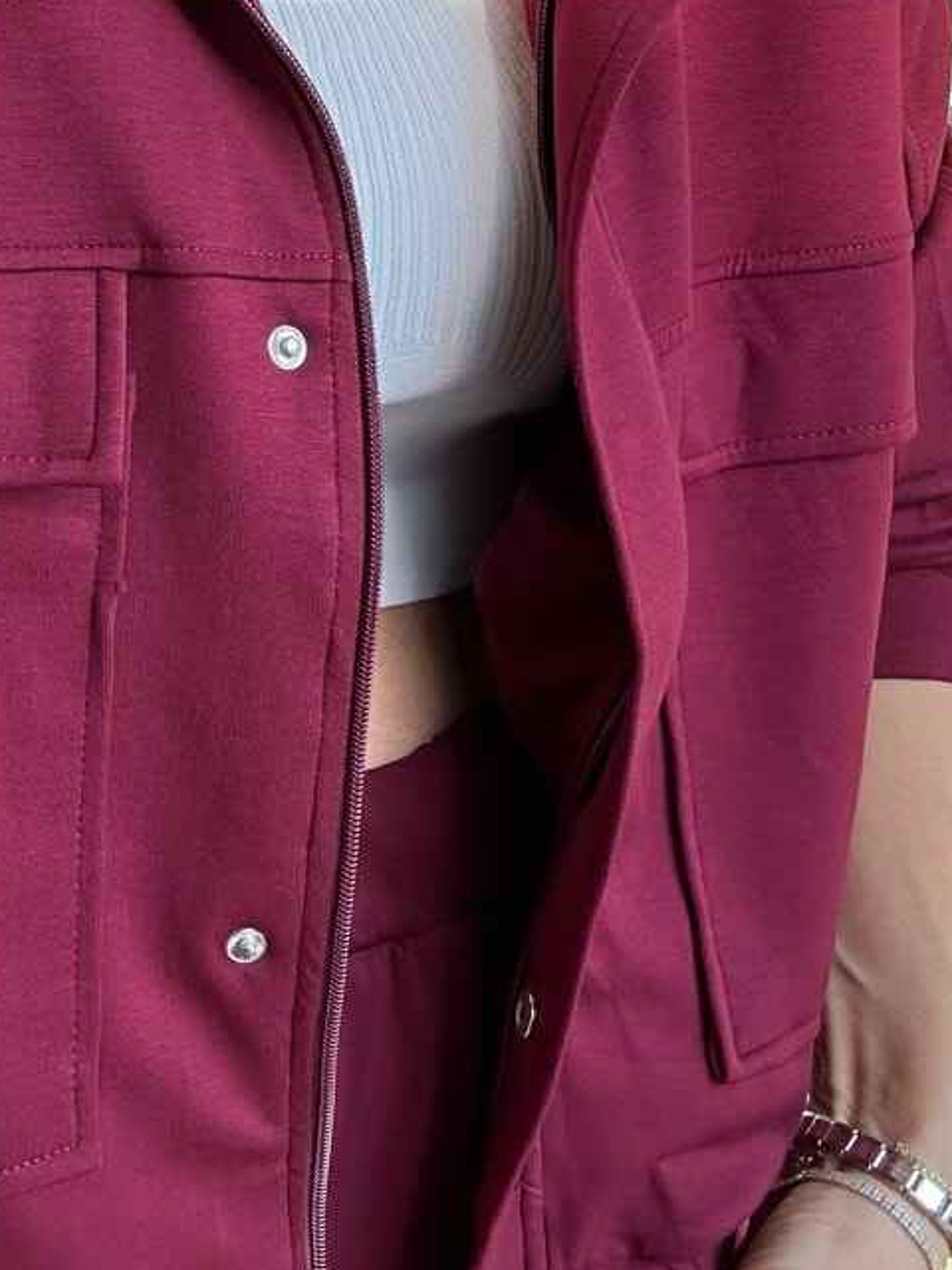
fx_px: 2200
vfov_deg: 31.0
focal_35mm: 60
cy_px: 169
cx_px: 165
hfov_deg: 24.0
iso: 40
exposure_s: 1/144
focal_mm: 2.69
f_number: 1.9
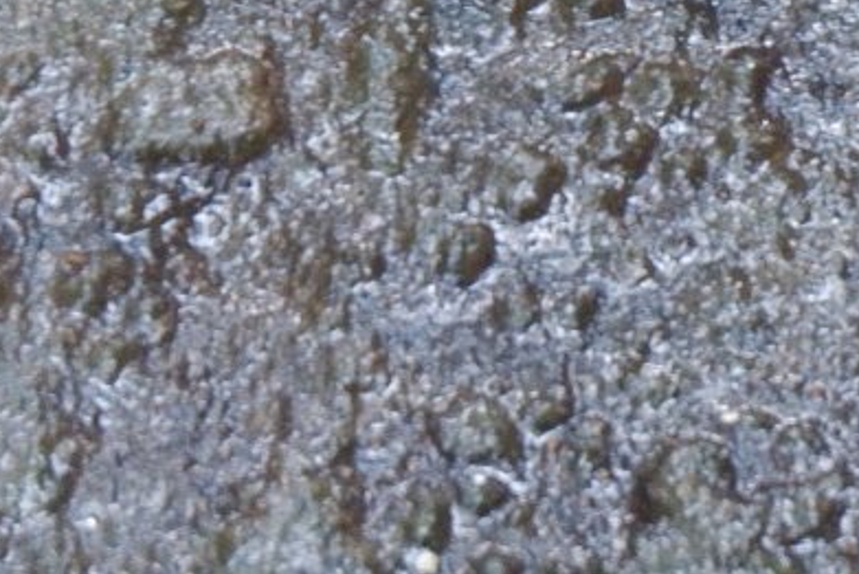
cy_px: -467
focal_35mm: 307
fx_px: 7328
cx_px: 1707
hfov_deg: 6.5
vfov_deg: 4.4
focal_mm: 50
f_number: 5.6
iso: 3200
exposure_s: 1/105
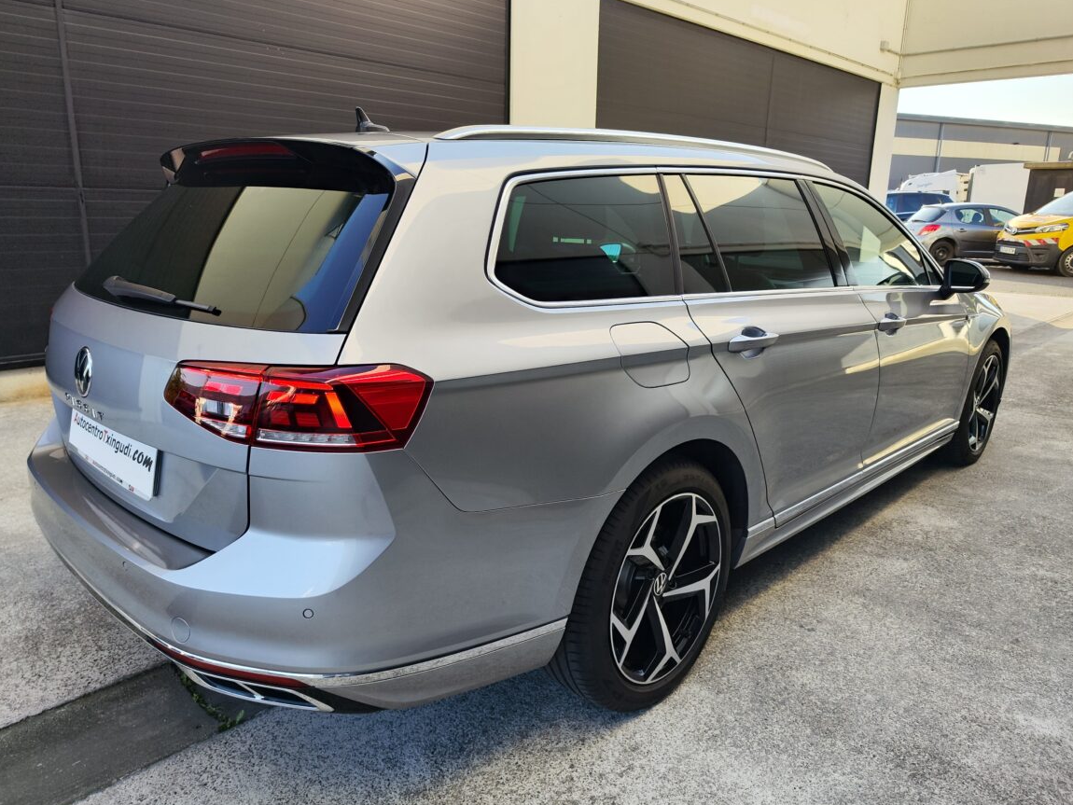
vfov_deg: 56.8
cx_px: 527
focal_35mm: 24
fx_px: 744
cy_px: 398
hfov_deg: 71.6
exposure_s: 1/248
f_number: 1.69
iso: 50
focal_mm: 7.01
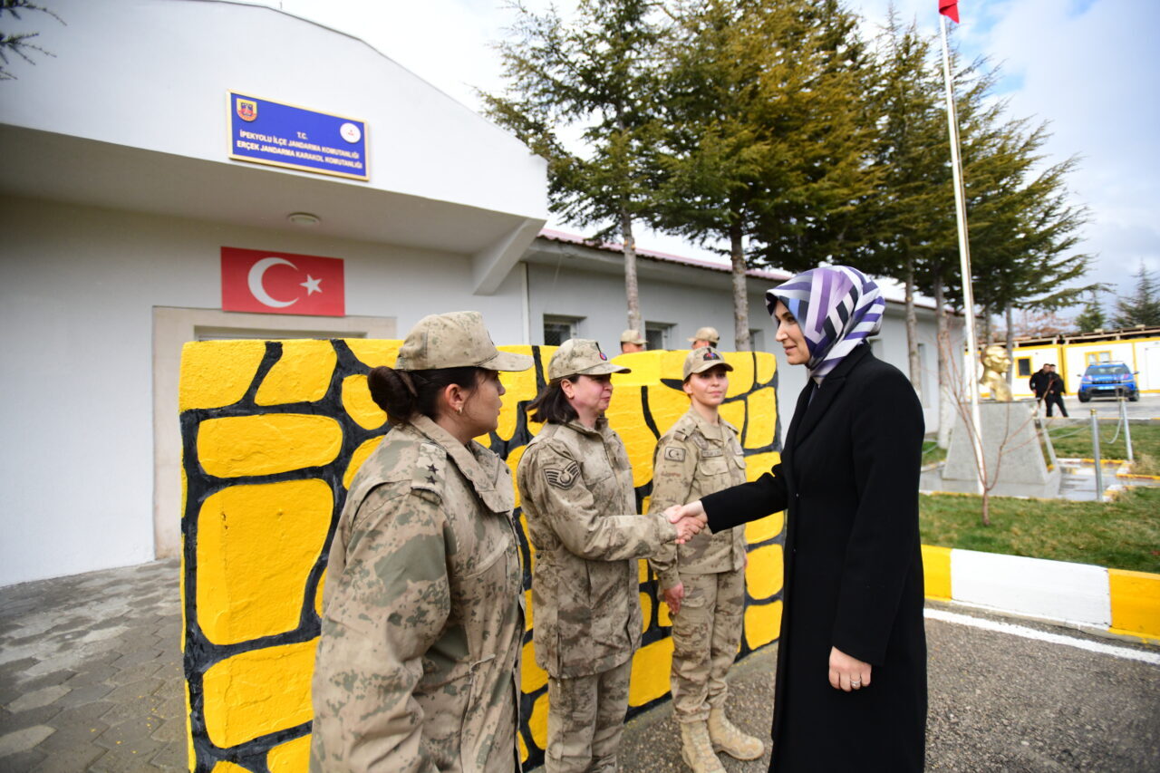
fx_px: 548
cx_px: 580
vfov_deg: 70.4
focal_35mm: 17
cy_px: 386
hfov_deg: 93.3
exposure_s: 1/8000
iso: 1000
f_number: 2.8
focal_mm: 17
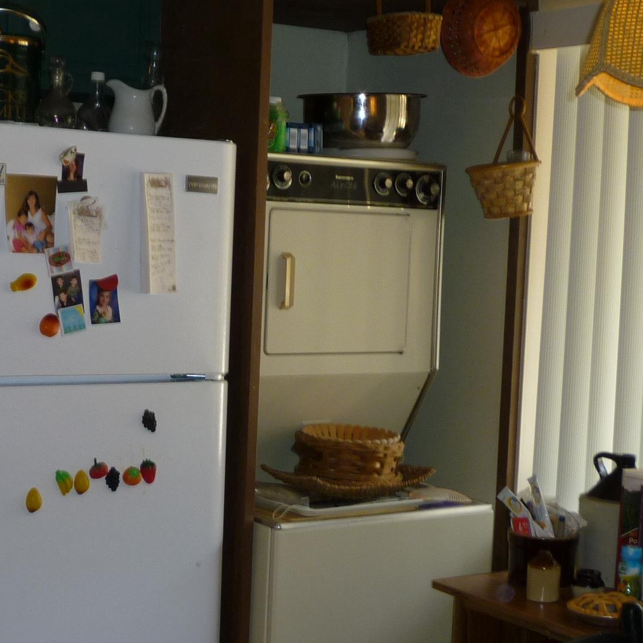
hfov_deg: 26.0
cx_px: 249
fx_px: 1387
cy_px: 340
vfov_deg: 26.1
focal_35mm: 66
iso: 100
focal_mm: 5.2
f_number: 3.3
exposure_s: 1/30
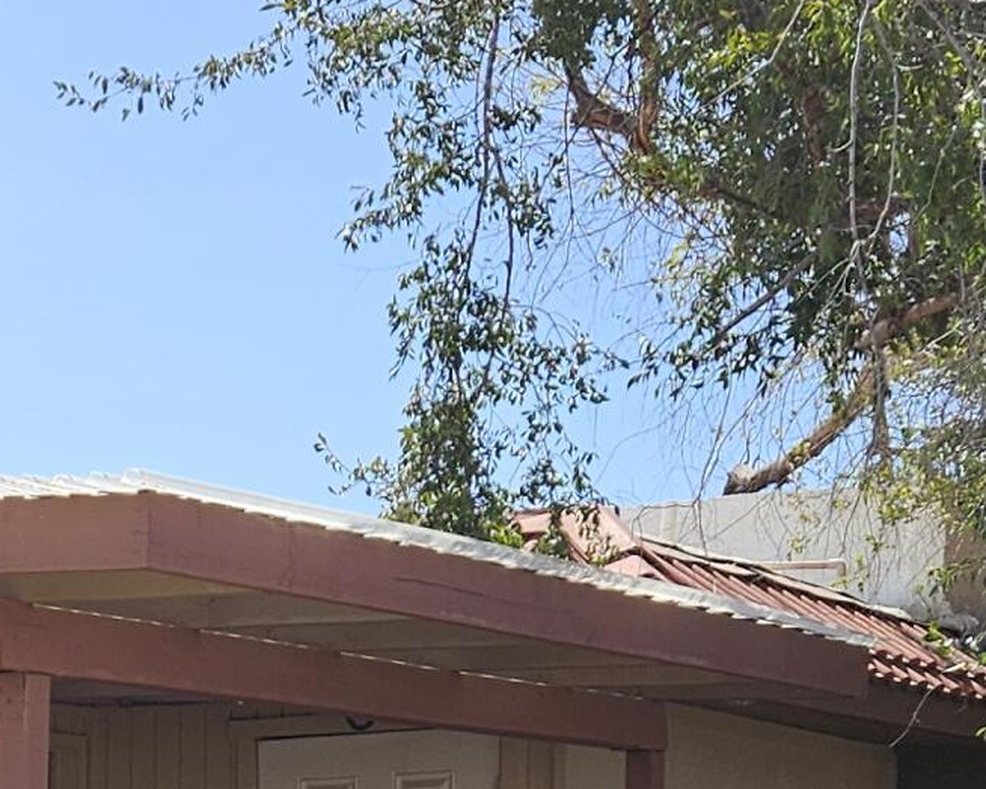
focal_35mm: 103
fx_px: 3005
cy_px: 1180
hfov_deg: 18.4
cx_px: 118
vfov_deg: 14.0
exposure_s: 1/1468
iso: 25
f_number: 1.8
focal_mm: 5.4
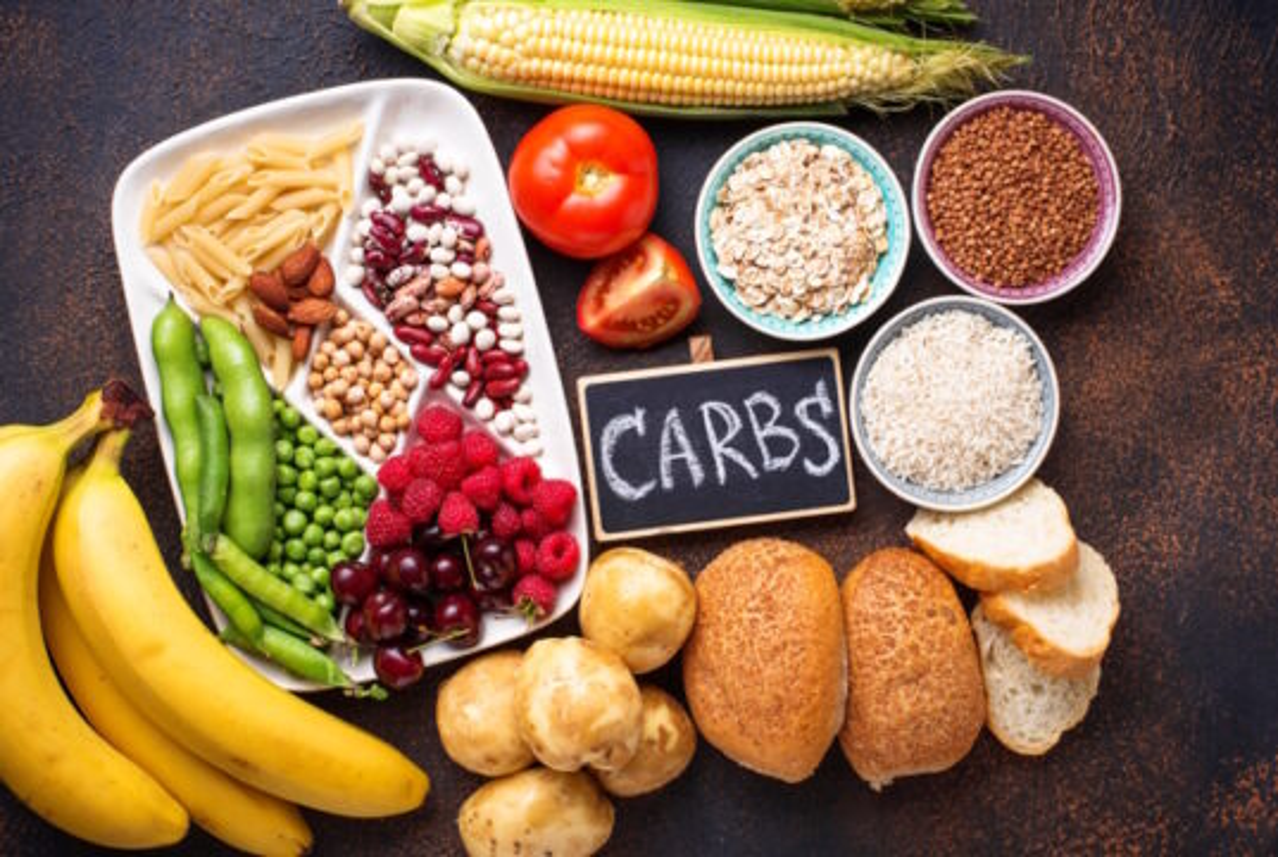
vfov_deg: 27.1
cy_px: 428
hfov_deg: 39.5
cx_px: 639
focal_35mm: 50
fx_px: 1778
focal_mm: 50
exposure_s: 1/100
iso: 100
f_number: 9
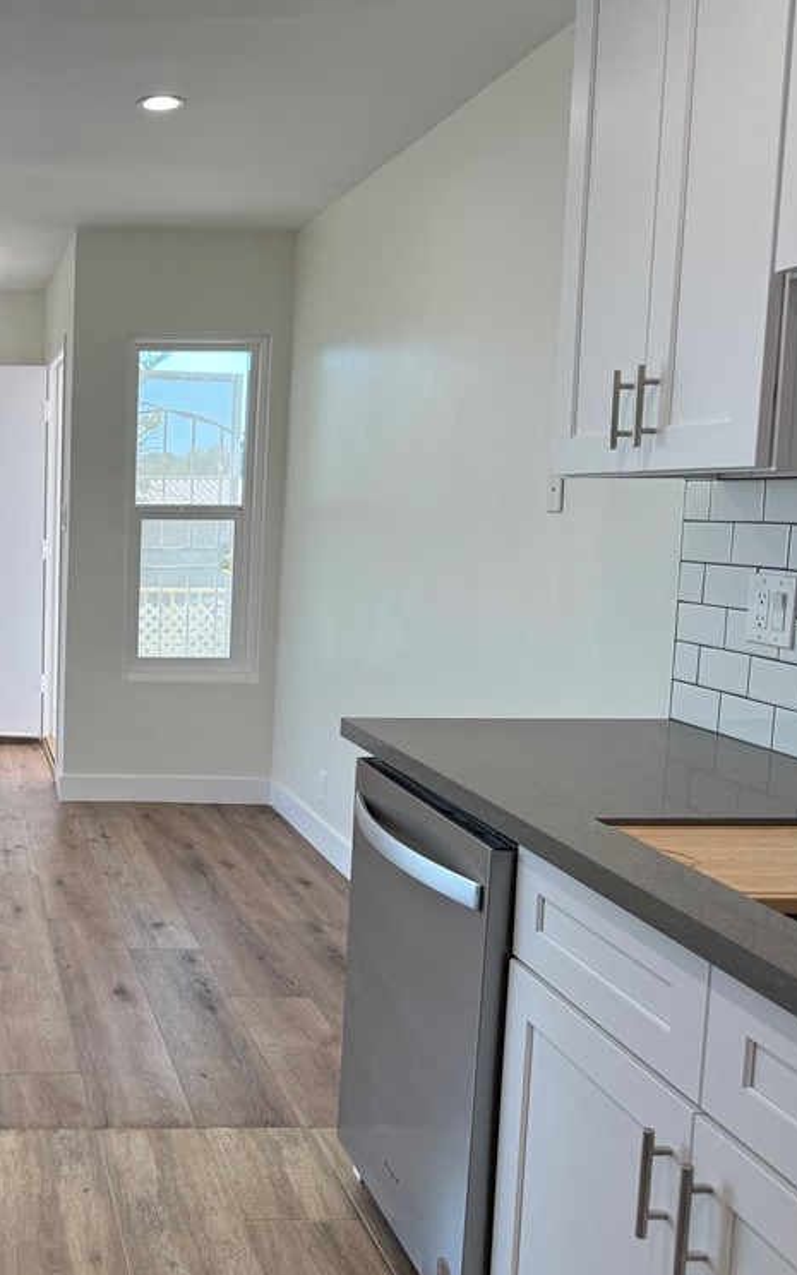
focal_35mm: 35
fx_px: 1216
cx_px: -2
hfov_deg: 33.2
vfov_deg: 55.3
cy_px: 644
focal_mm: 6.76
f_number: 1.78
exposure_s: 1/220
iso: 64
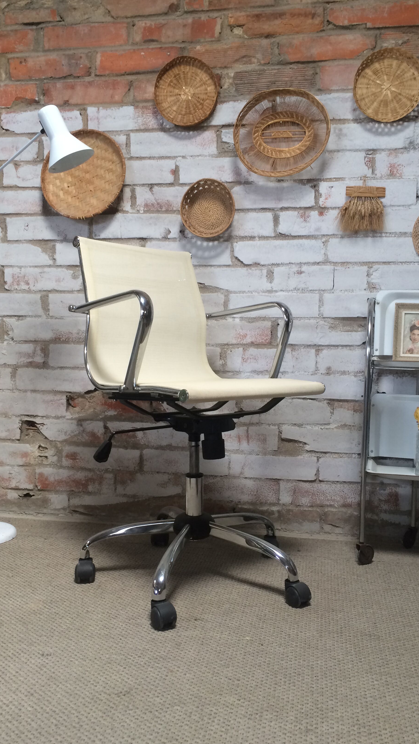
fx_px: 632
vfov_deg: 61.0
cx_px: 211
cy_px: 374
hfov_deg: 36.7
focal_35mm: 32
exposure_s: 1/40
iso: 40
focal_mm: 4.15
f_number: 2.2
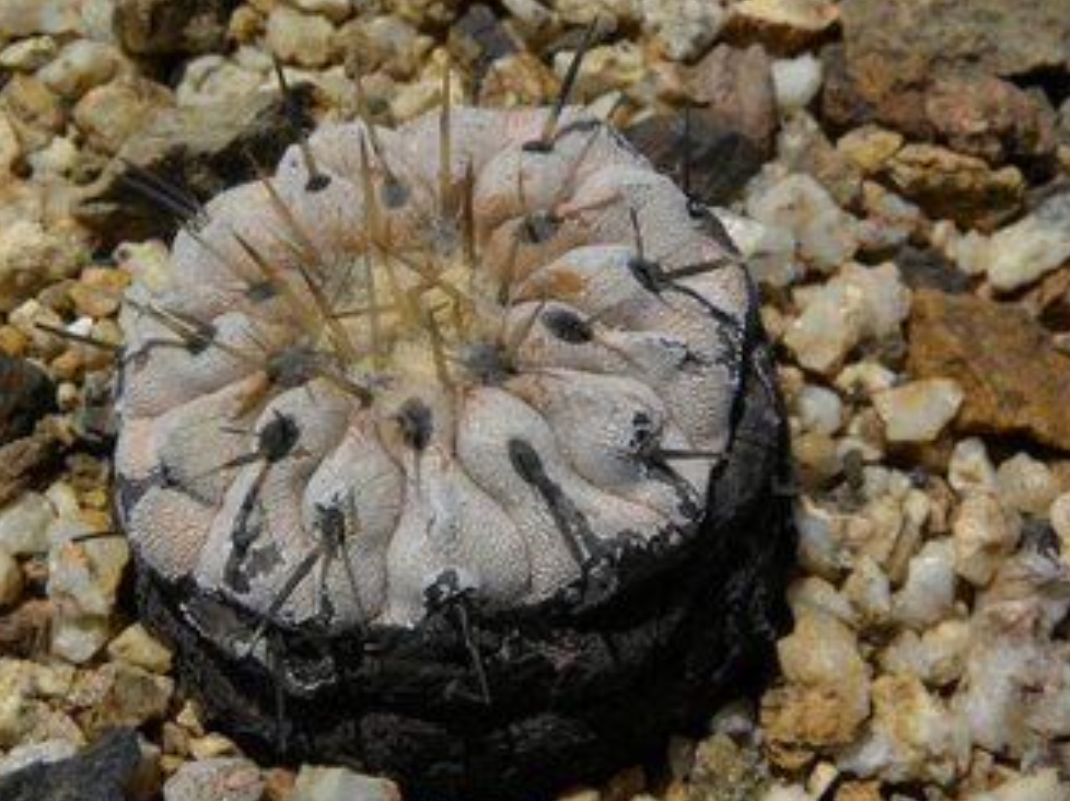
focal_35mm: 81
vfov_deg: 18.2
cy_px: 417
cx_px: 446
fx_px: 2502
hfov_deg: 24.1
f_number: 8
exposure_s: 1/433
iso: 64
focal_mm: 11.8
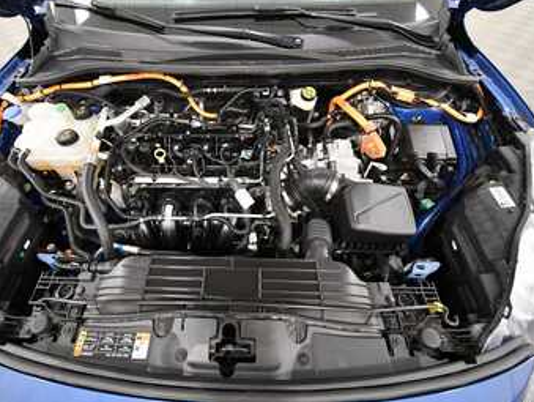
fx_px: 263
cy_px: 195
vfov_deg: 74.8
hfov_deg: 90.6
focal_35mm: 17
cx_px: 238
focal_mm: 10
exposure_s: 1/125
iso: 2800
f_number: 4.5
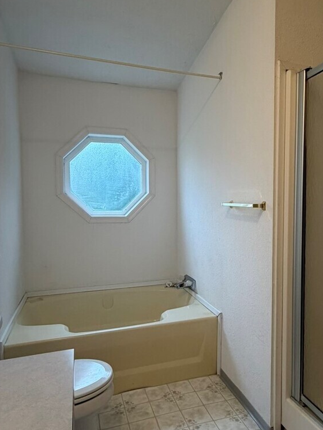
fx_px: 336
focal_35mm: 27
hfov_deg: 50.8
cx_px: 204
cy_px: 223
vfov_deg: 65.3
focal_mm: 2.22
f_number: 2.2
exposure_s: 1/120
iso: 200
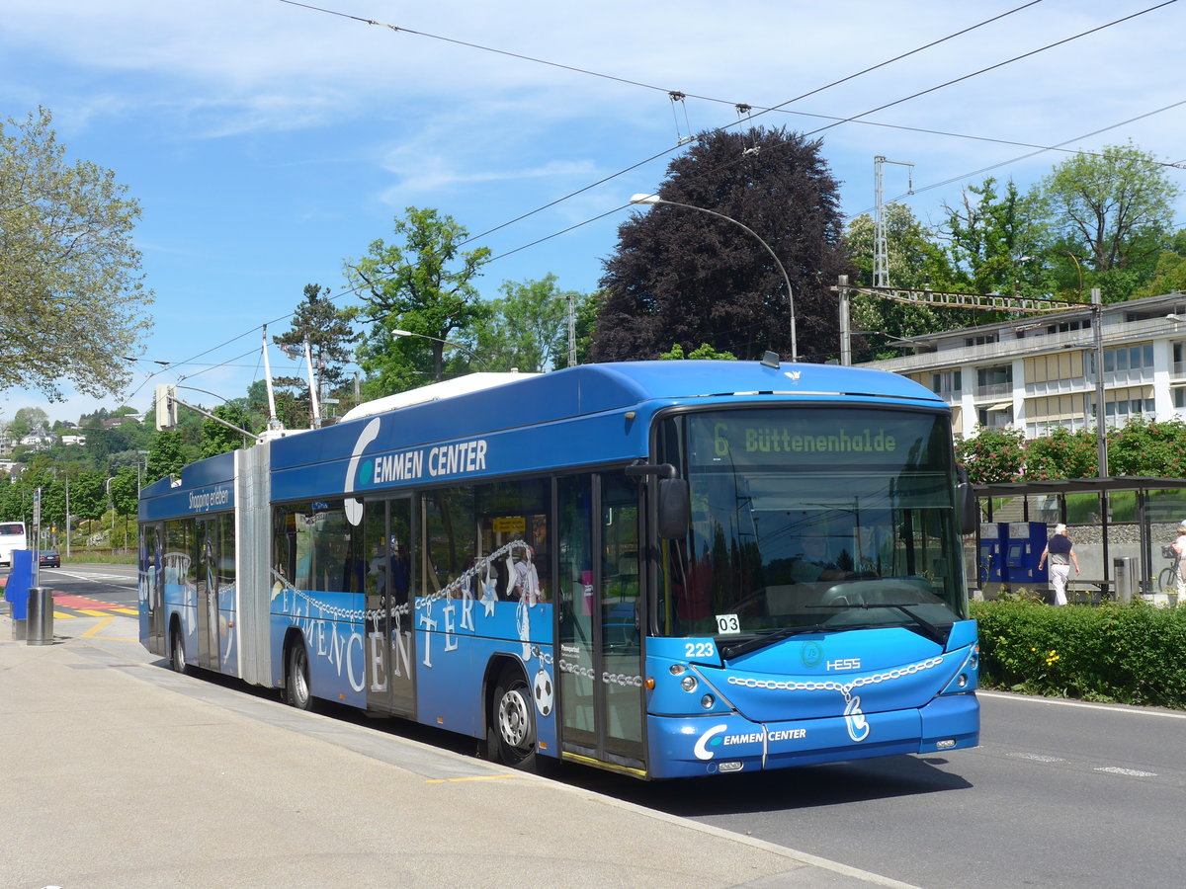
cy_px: 444
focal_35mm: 49
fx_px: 1679
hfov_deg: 38.9
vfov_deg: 29.7
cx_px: 593
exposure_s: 1/1000
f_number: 3.2
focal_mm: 10.1
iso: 80
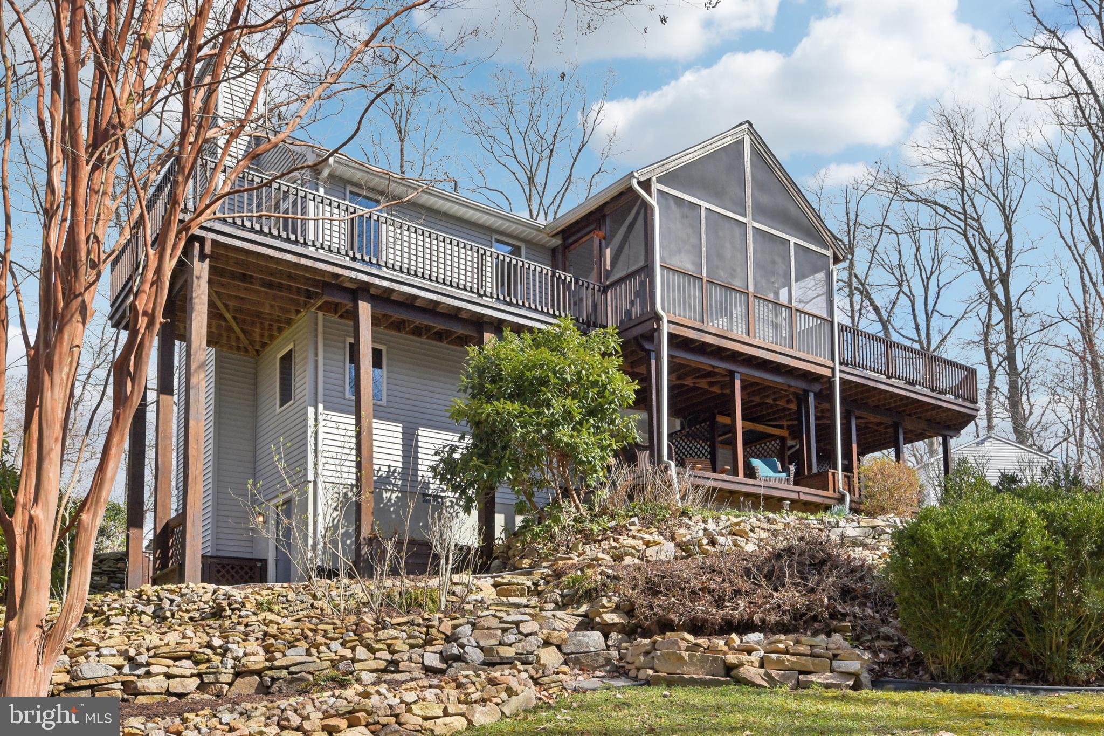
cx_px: 552
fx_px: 889
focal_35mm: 29
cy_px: 368
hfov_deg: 63.7
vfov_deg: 45.0
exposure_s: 1/1600
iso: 400
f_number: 8
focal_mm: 29
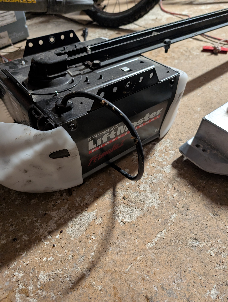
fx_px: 210
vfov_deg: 71.5
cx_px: 114
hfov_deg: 56.9
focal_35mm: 24
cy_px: 151
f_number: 1.68
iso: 773
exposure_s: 1/60
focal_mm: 6.9
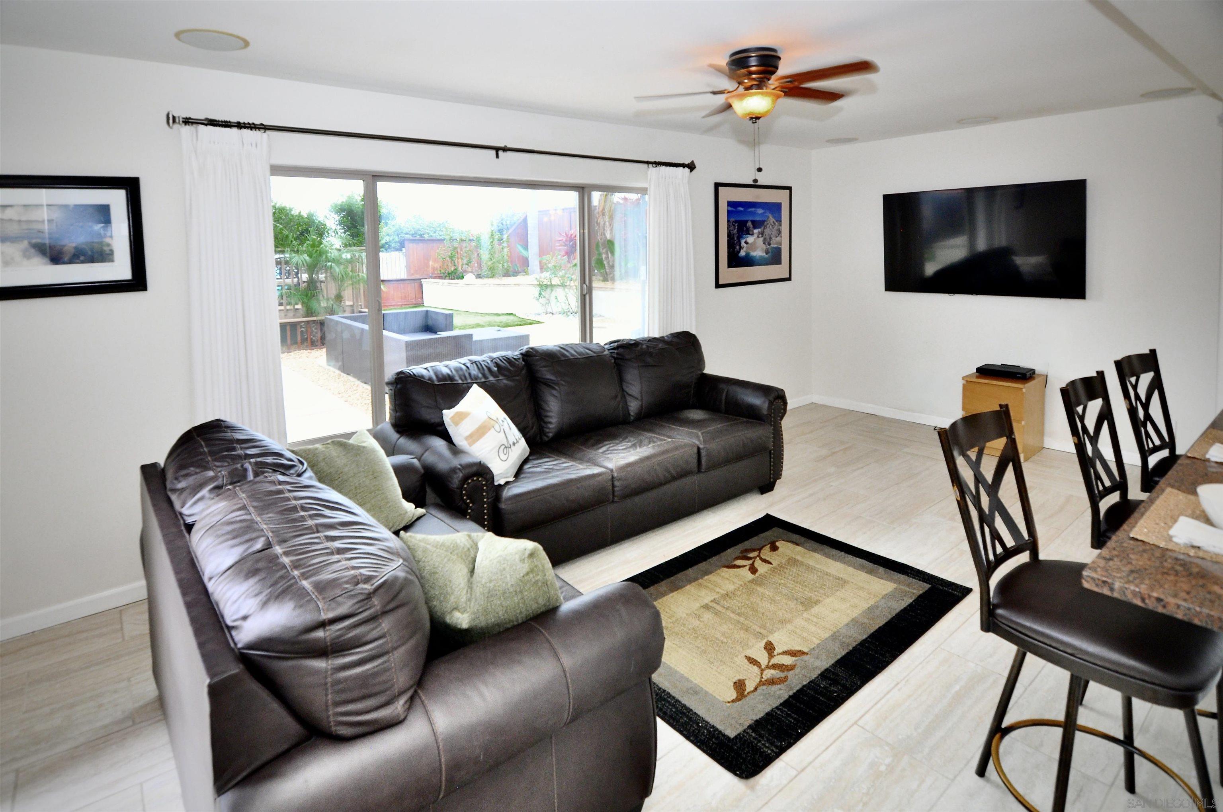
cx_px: 612
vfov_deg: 71.9
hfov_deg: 95.1
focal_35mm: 16
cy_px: 406
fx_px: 560
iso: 720
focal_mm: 11
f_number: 4
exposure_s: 1/60
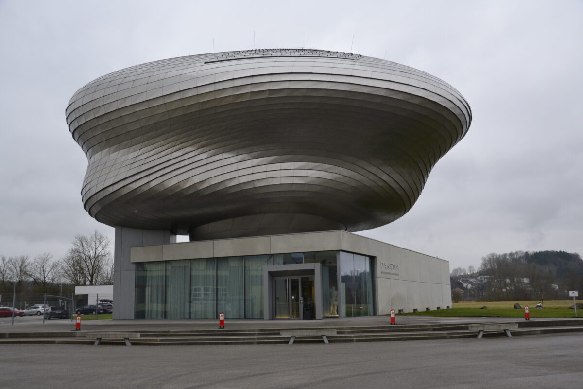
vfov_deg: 36.9
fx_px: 583
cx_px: 292
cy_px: 194
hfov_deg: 53.1
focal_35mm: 36
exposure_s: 1/125
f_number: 5.6
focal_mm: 24
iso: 320
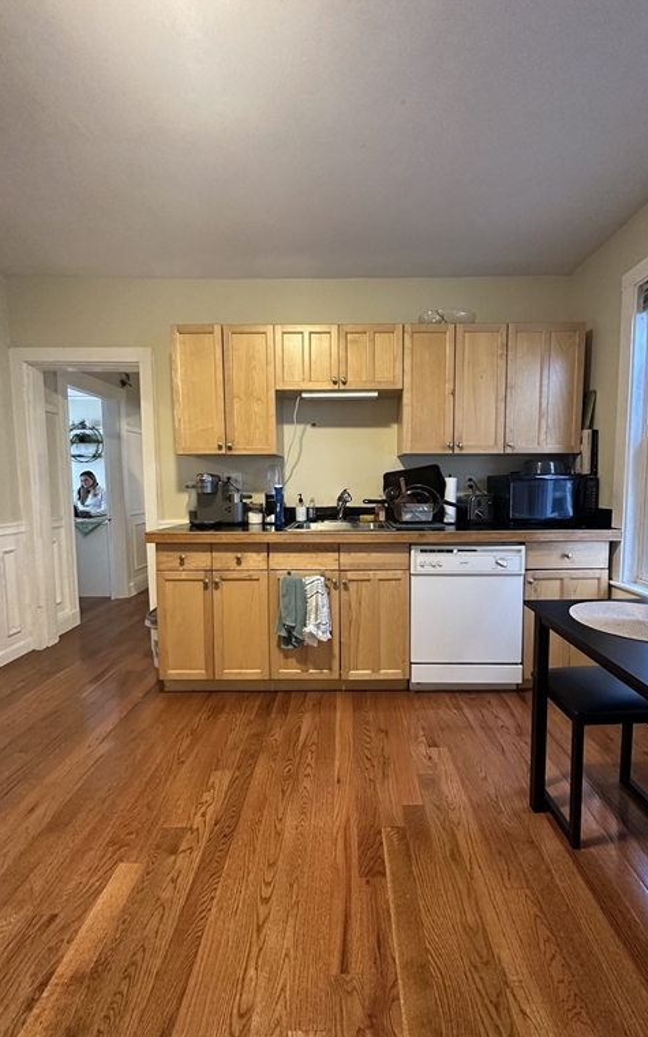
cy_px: 514
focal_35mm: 15
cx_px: 347
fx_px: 424
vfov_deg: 101.5
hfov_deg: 74.7
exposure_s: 1/60
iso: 500
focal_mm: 2.22
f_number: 2.2
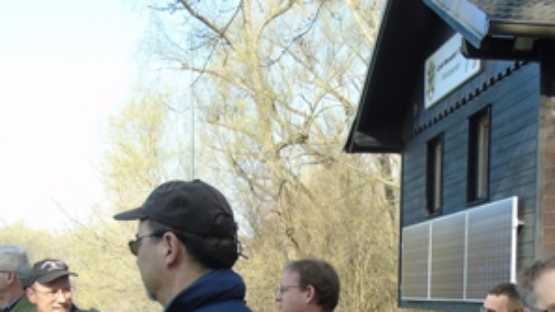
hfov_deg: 30.9
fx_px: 1001
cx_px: 336
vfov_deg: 17.0
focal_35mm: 68
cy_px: 362
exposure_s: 1/200
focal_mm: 5.2
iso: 80
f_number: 3.6
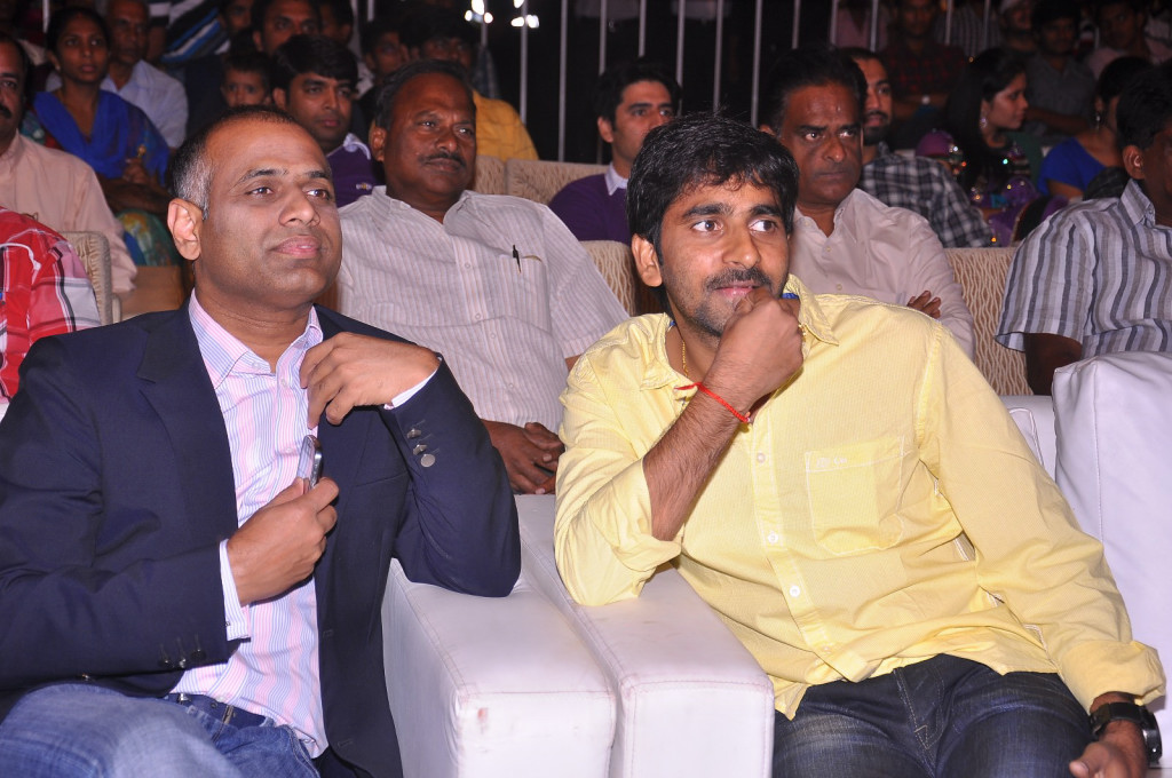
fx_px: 2439
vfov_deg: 18.1
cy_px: 389
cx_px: 586
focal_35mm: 75
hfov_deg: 27.0
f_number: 5
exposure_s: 1/50
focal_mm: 50
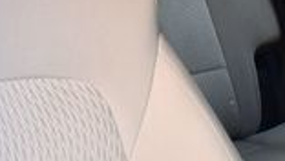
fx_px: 976
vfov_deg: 9.3
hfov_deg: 16.6
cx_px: 197
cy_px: -31
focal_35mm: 129
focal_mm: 20
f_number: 3.5
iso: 800
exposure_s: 1/125
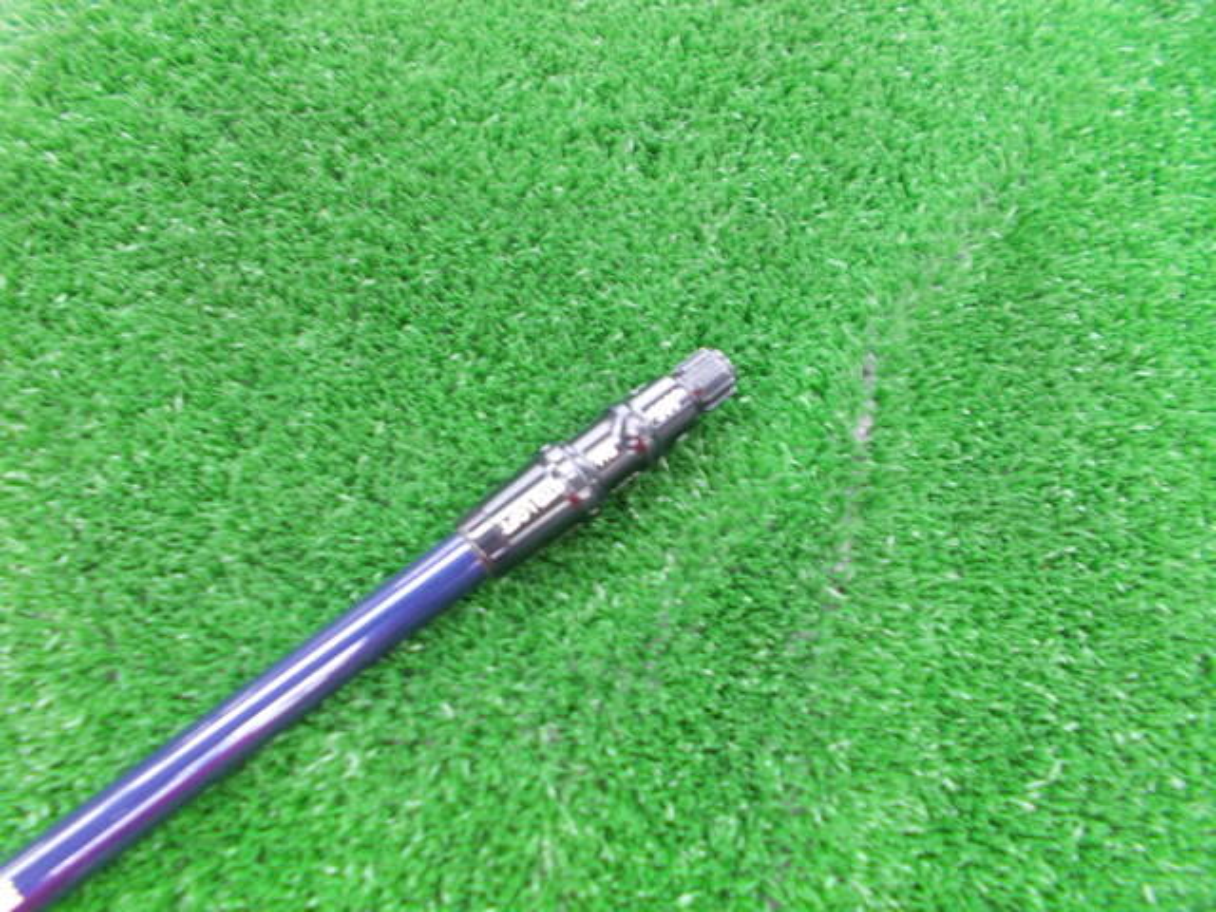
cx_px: 608
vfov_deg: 53.1
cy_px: 456
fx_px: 913
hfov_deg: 67.3
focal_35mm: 26
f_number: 3.2
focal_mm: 4.6
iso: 200
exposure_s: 1/6
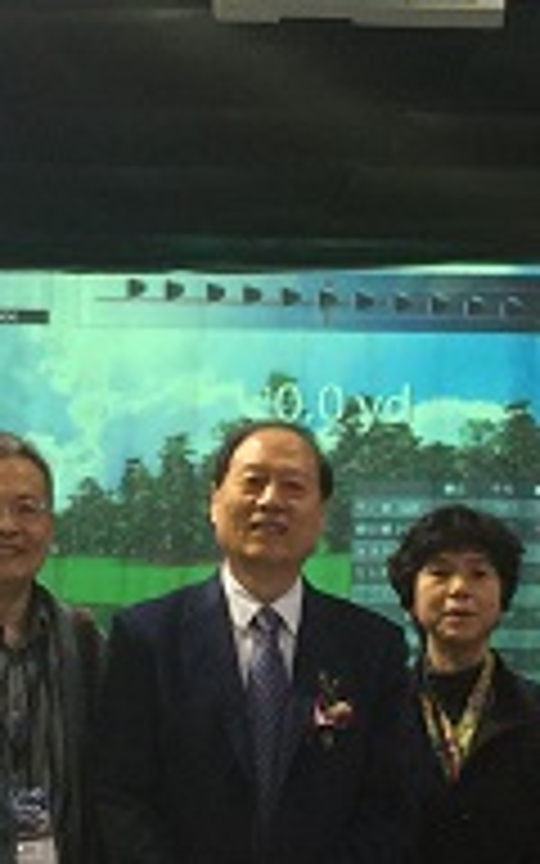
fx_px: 2637
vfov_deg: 18.6
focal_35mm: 112
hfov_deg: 11.7
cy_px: 479
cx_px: 243
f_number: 2.2
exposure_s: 1/33
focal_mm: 4.15
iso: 80
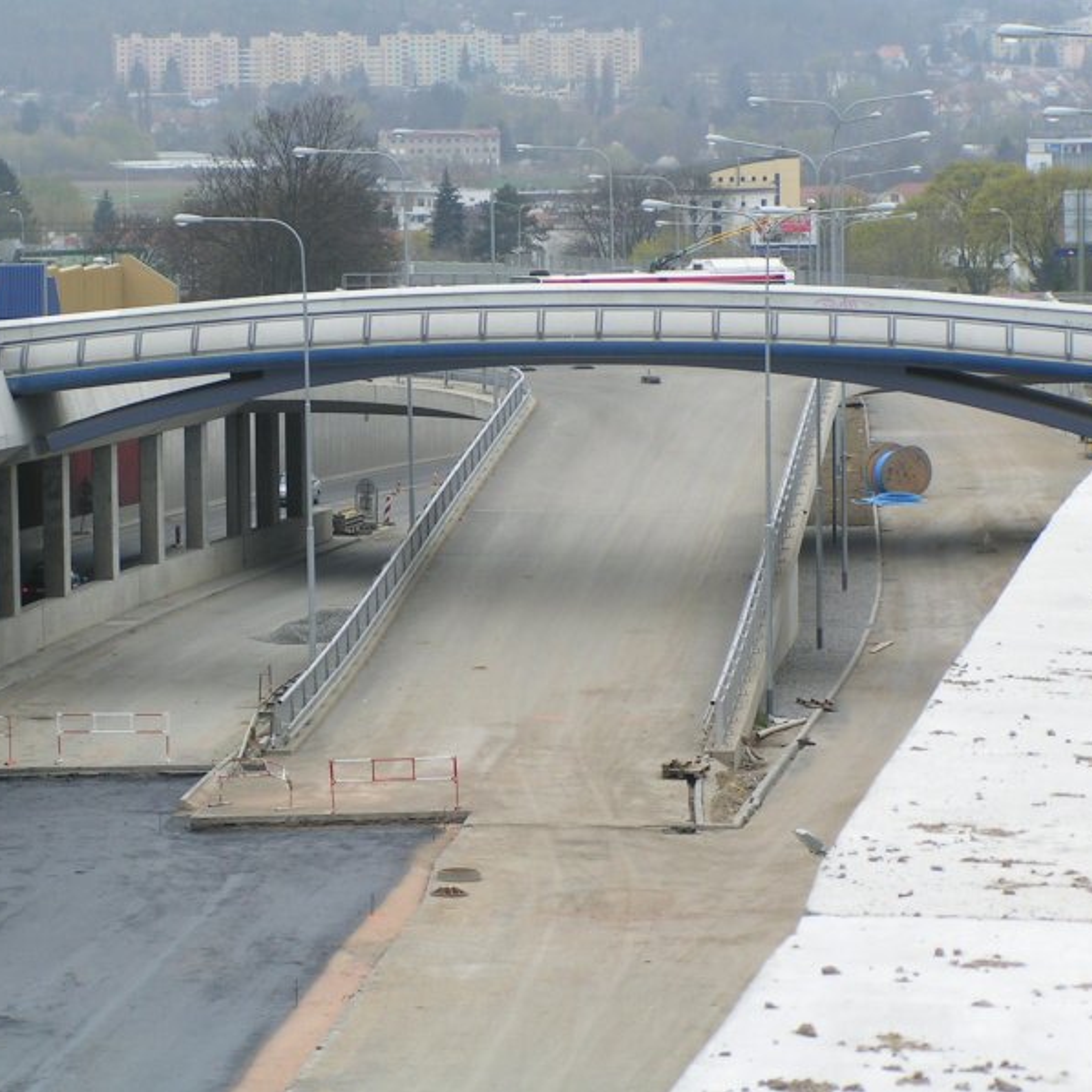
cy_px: 546
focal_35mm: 155
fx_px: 5532
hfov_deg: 11.3
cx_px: 504
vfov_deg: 11.3
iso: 50
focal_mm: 20
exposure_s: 1/250
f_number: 5.6
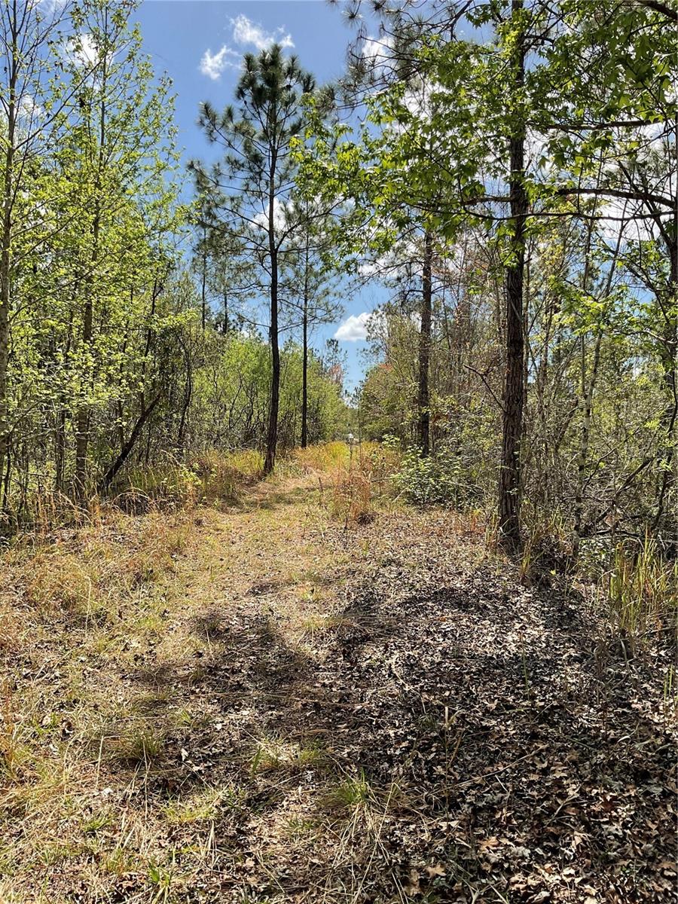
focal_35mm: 29
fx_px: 757
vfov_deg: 61.7
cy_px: 452
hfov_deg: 48.2
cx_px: 339
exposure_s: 1/1279
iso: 16
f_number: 1.8
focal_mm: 3
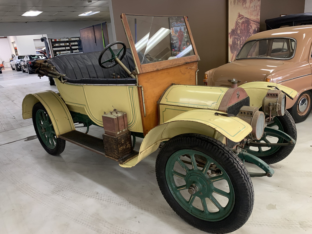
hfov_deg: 67.3
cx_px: 156
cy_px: 117
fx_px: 234
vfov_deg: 53.1
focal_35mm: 26
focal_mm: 4.25
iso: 250
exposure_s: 1/50
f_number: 1.8
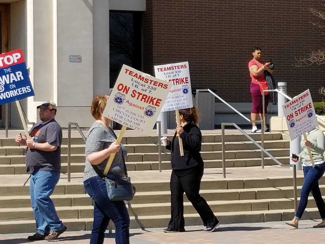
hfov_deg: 67.3
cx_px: 162
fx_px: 244
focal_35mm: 26
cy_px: 122
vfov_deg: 53.1
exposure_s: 1/3008
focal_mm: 4.25
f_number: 1.7
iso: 50
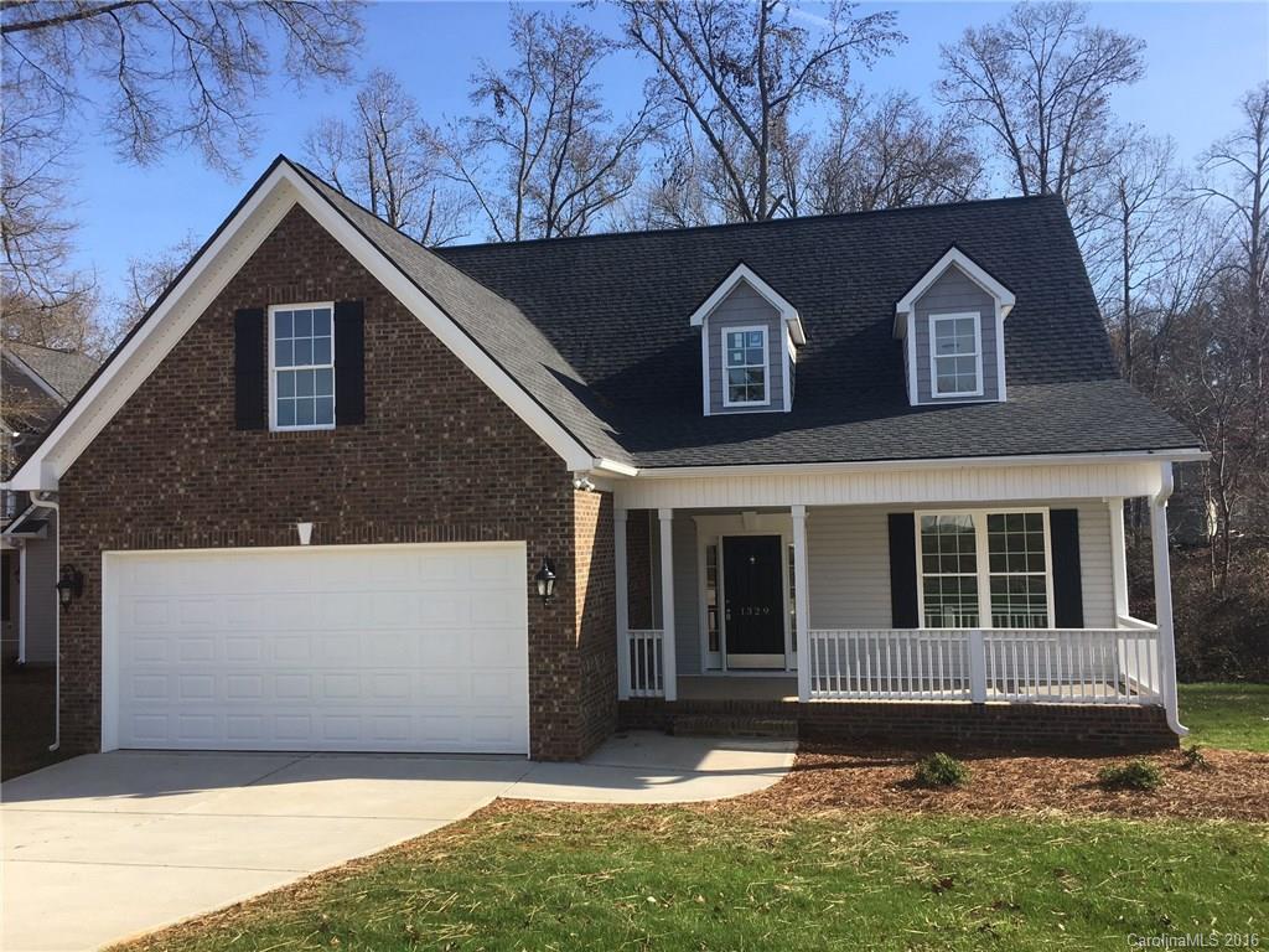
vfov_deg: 48.2
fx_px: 1063
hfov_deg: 61.7
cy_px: 476
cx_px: 634
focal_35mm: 29
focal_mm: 4.15
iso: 25
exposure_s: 1/810
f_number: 2.2
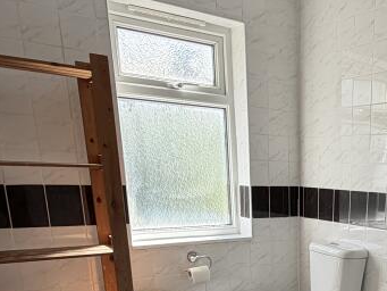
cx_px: 360
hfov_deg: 40.8
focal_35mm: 42
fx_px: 470
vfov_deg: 31.1
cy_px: 308
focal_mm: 2.22
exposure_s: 1/121
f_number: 2.2
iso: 80
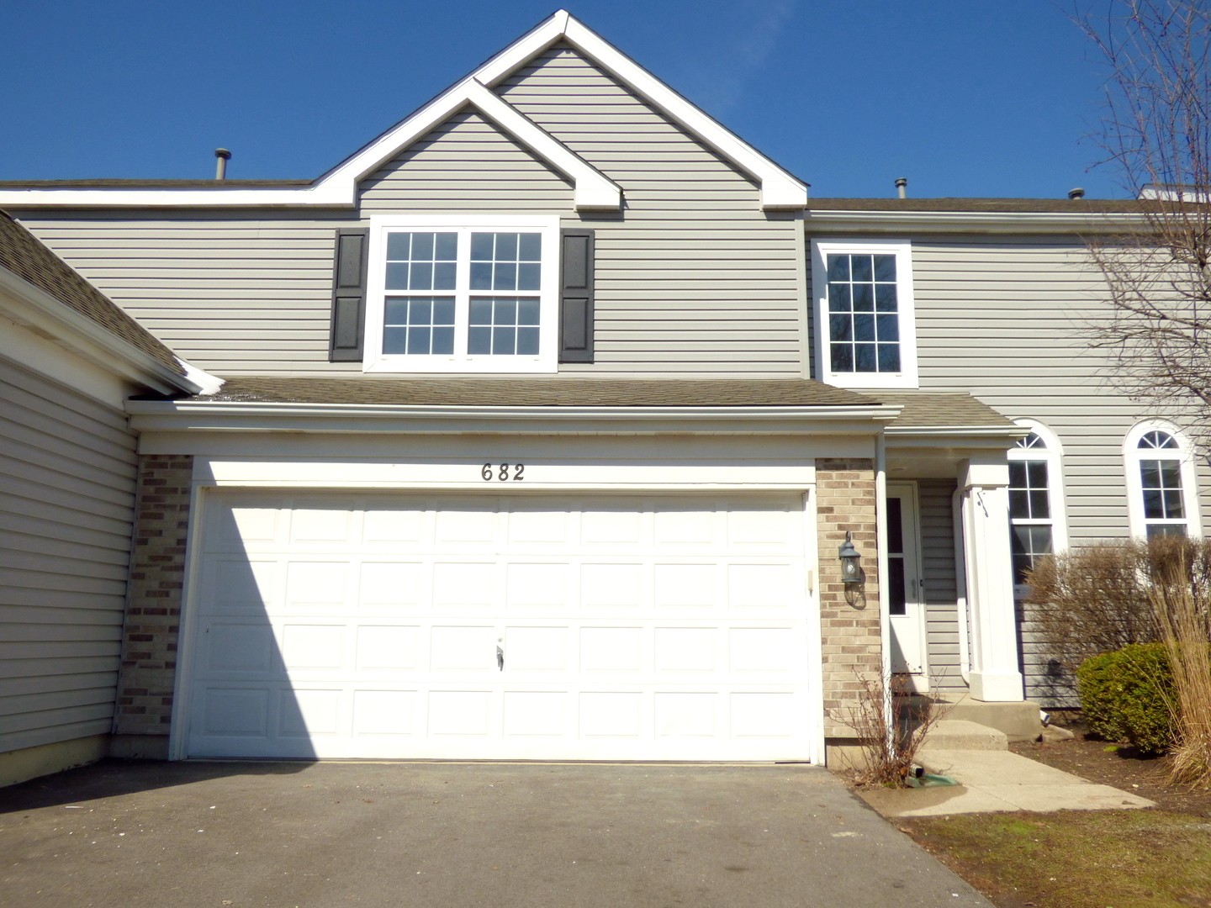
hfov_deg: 63.4
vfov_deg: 49.7
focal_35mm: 28
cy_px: 454
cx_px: 606
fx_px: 980
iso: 100
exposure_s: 1/2000
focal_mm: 5.04
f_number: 3.2
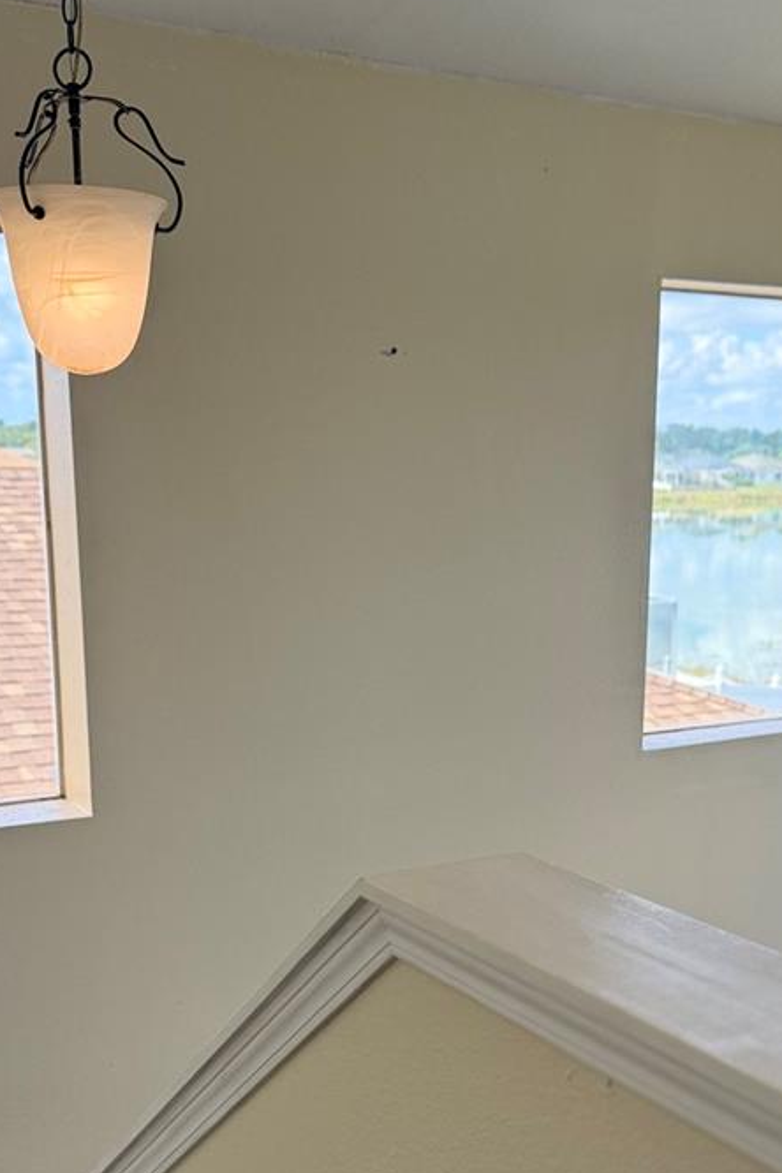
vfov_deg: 43.0
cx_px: 472
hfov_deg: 29.8
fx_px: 1466
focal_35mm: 45
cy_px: 775
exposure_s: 1/467
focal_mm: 6.76
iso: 100
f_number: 1.78
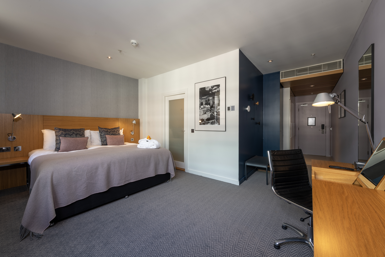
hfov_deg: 104.3
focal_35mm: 14
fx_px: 150
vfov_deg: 81.2
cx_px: 192
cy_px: 128
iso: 100
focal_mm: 14
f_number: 16
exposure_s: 1/1.67
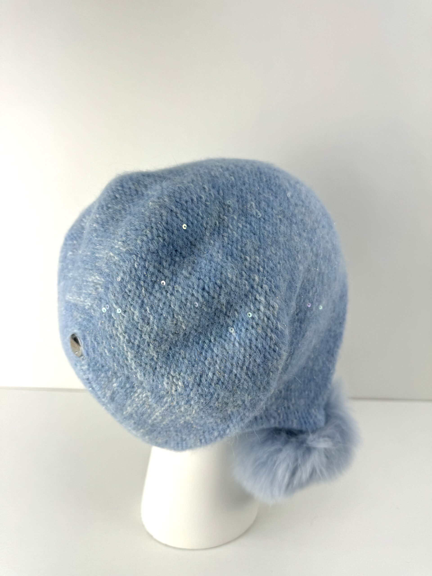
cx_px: 216
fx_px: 399
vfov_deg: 71.6
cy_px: 288
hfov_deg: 56.8
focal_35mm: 24
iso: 80
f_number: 1.78
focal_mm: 6.76
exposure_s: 1/474
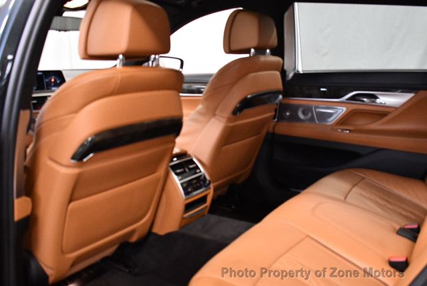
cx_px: 214
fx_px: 427
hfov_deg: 53.1
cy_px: 143
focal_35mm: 36
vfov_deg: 36.9
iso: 3200
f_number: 3.5
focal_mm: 18
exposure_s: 1/125
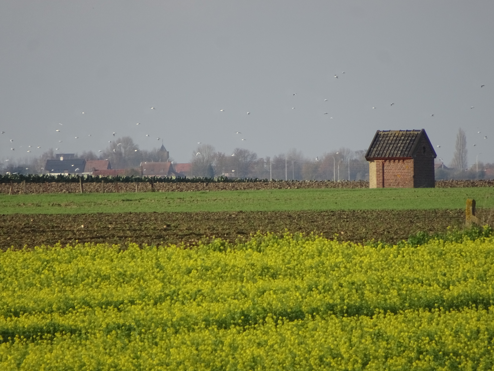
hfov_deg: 2.8
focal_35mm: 720
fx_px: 10275
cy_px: 186
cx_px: 247
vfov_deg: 2.1
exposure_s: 1/250
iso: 125
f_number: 6.4
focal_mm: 123
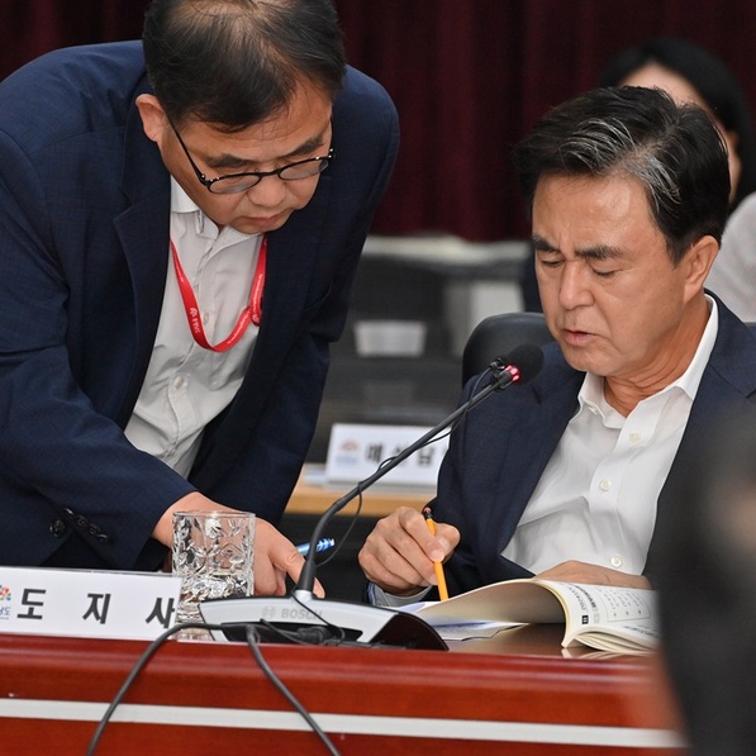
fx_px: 10452
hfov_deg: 4.1
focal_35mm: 423
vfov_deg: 4.1
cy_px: 379
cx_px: 355
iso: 2500
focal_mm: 330
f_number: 7.1
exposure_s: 1/250
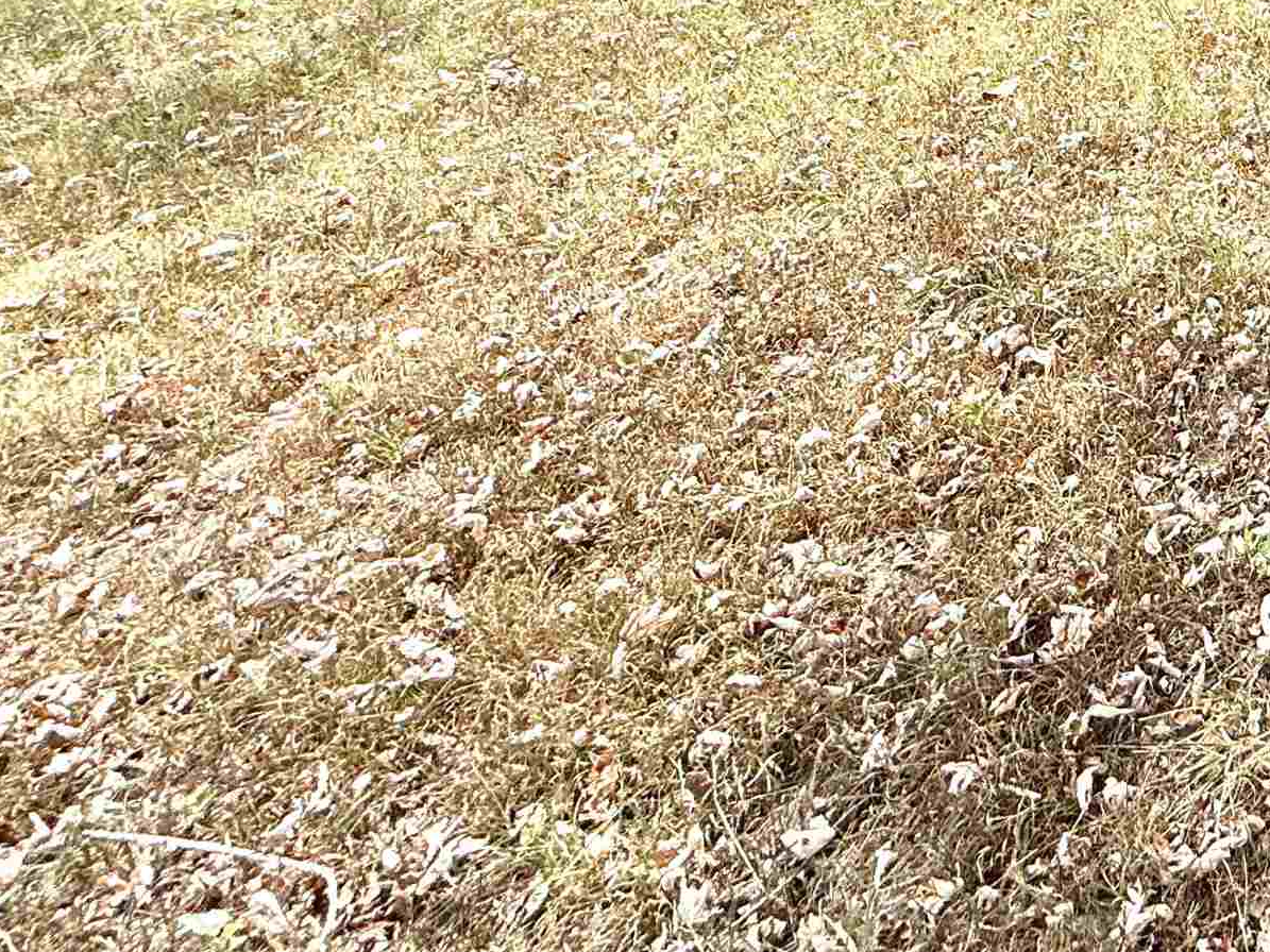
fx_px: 1321
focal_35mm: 36
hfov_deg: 36.5
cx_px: 1595
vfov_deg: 31.8
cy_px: -238
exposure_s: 1/770
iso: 64
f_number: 2.2
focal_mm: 2.22
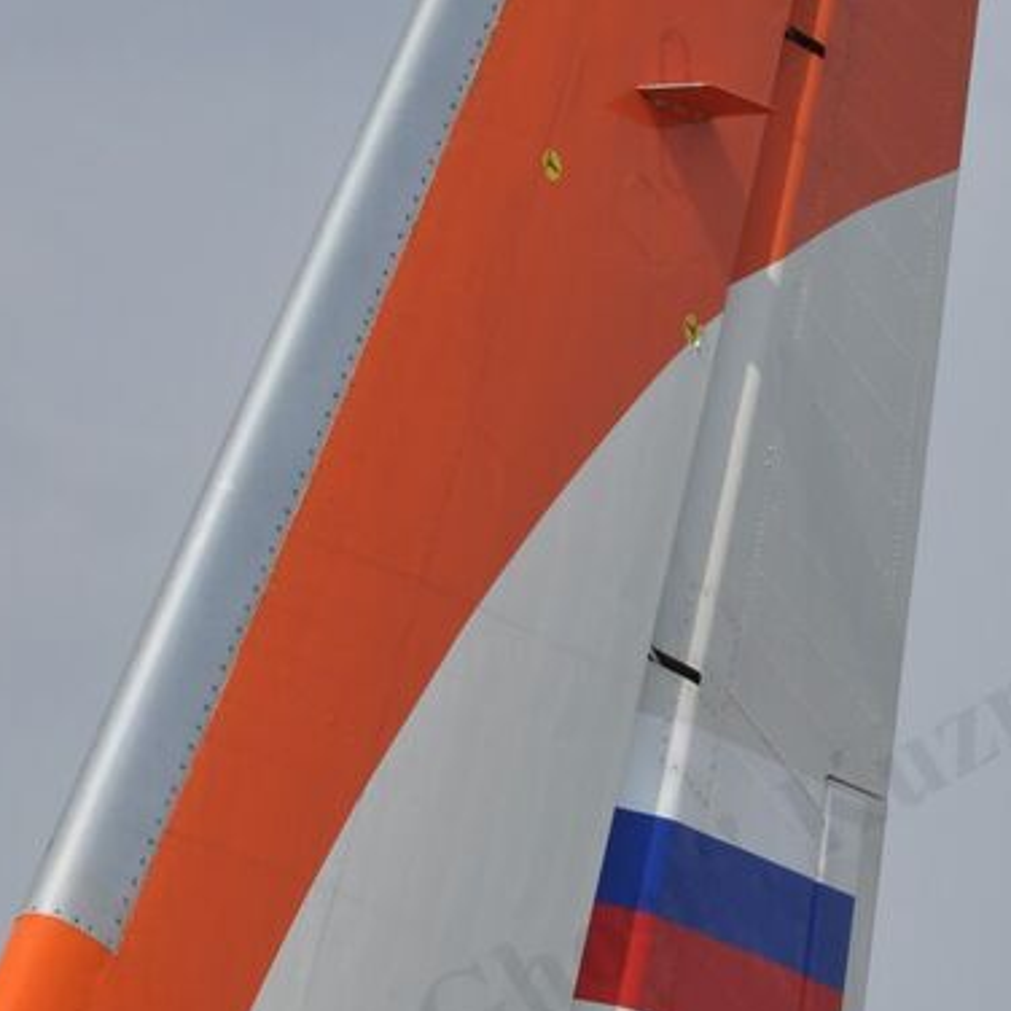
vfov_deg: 4.3
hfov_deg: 4.3
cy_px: 898
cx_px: 594
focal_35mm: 411
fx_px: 13595
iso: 200
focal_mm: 95
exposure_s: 1/1000
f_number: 8
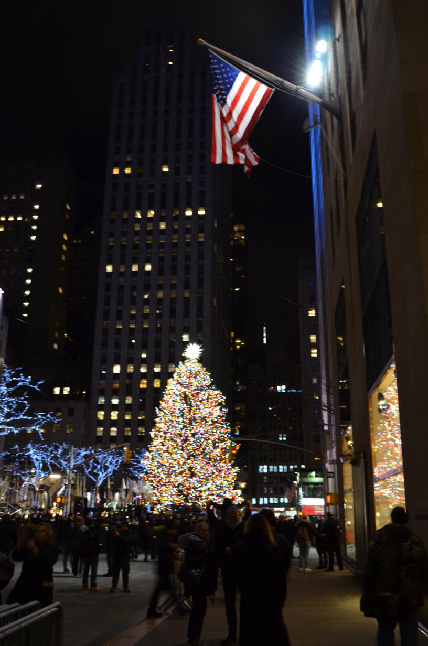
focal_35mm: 33
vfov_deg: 57.3
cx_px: 214
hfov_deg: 39.8
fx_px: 591
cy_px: 323
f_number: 5.6
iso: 400
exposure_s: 1/8
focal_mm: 22
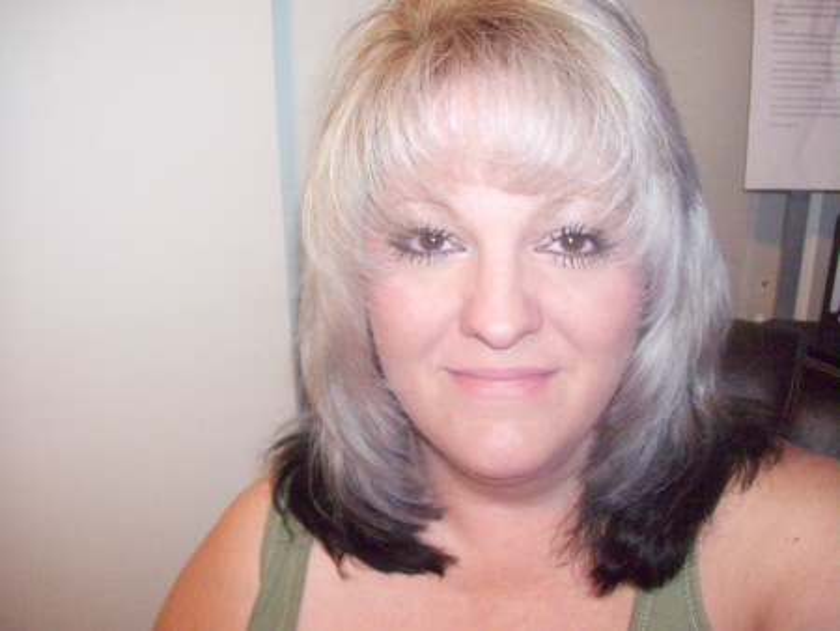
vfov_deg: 39.7
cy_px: 316
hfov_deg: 51.3
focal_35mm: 36
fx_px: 874
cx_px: 420
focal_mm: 6
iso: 1250
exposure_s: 1/125
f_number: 2.7
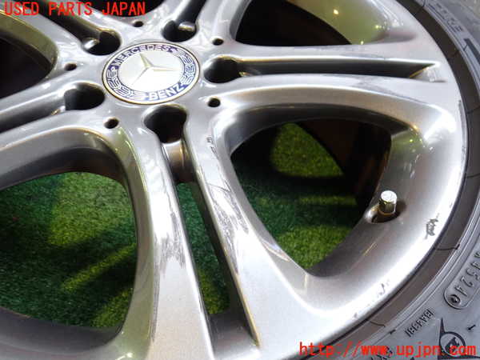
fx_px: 416
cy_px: 180
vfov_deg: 46.8
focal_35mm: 30
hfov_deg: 60.0
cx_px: 240
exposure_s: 1/40
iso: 200
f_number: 2.3
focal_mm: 5.4
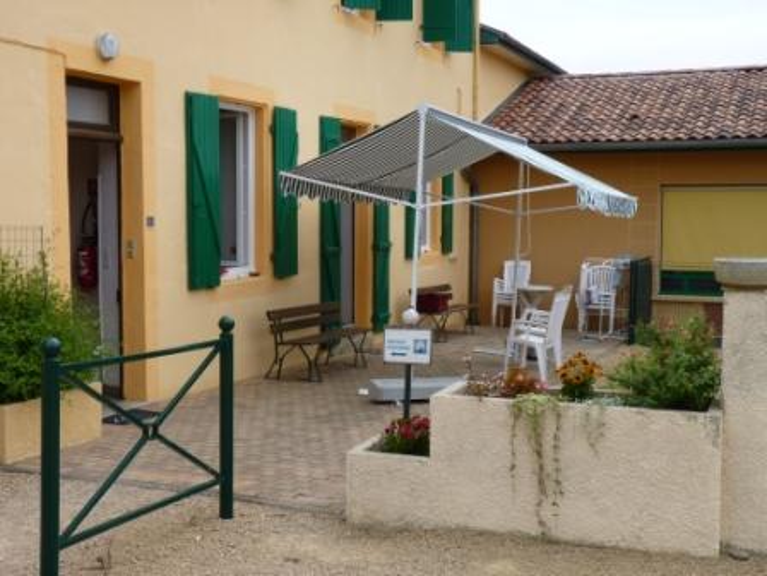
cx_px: 384
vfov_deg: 30.3
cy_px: 288
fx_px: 1064
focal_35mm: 48
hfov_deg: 39.7
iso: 80
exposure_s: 1/250
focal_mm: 8.5
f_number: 5
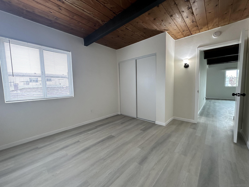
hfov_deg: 102.1
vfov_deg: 85.7
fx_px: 101
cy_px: 94
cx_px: 124
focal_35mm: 14
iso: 160
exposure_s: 1/120
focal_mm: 2.22
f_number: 2.2
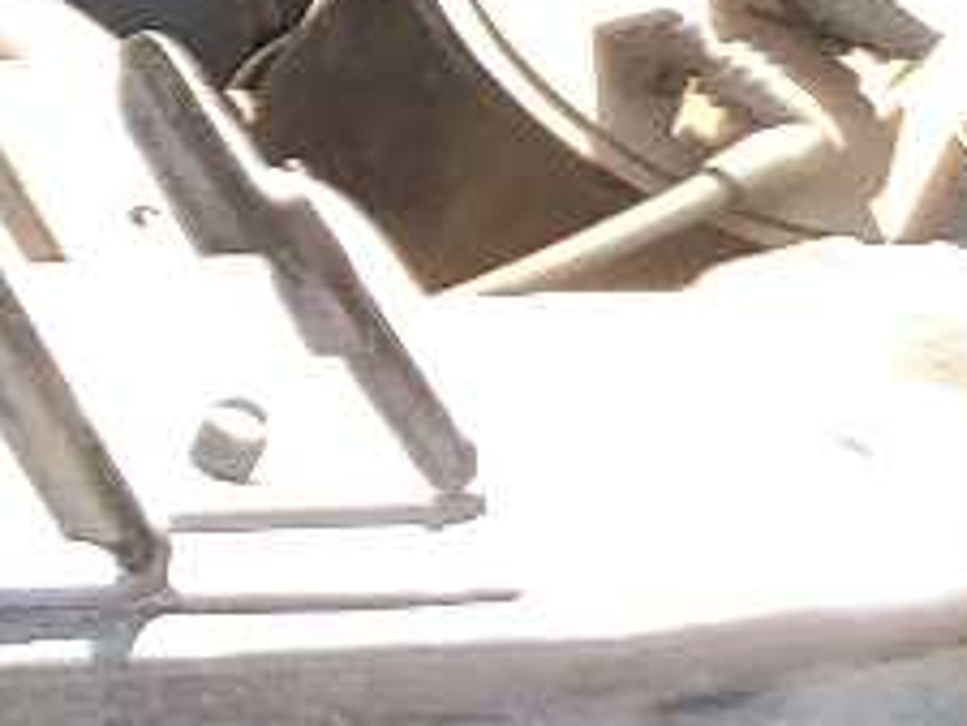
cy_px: -752
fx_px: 5171
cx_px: -2342
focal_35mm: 185
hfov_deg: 8.2
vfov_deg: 7.7
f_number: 1.5
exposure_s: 1/294
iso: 50
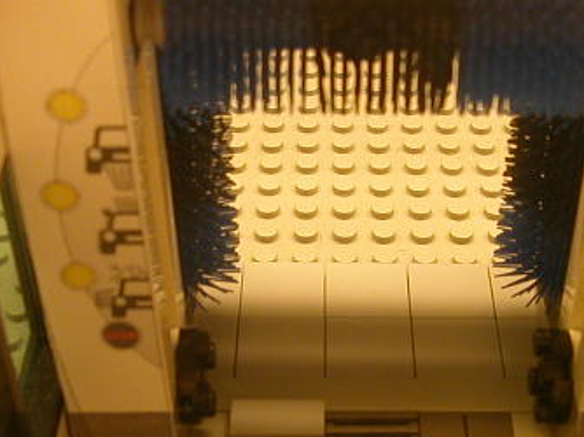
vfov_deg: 20.6
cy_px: 322
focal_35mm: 71
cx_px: 376
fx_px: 1197
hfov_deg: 27.3
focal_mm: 5.6
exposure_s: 1/27.5
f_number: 2.7
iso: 153
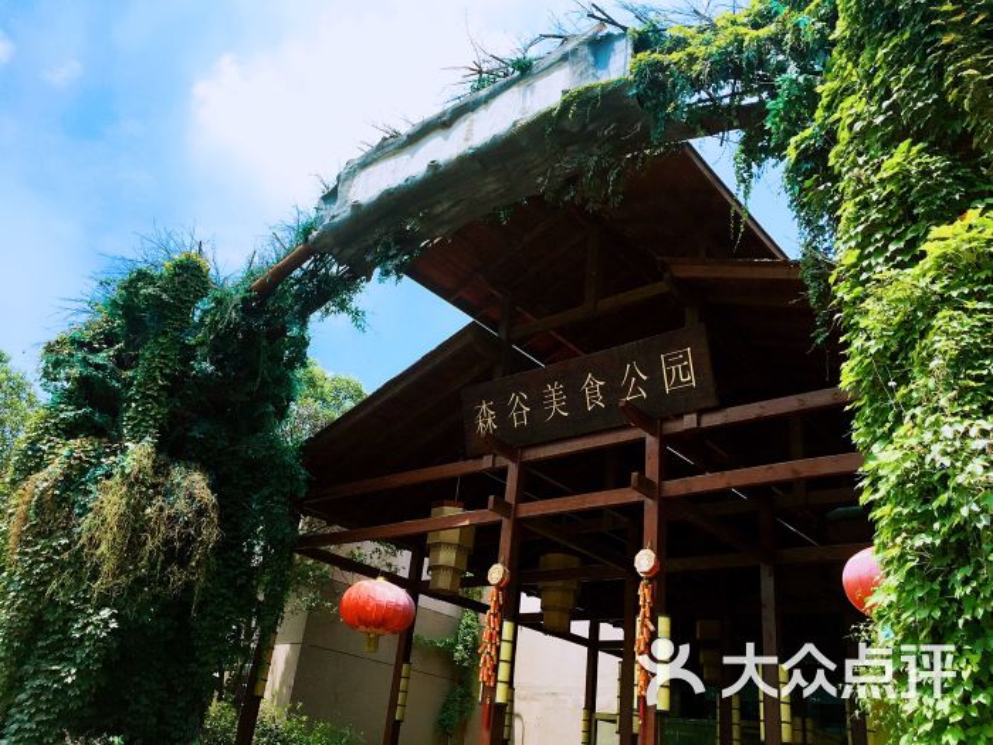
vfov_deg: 48.2
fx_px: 832
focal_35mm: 29
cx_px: 496
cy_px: 372
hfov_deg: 61.7
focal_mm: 4.15
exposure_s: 1/1464
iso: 32
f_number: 2.2
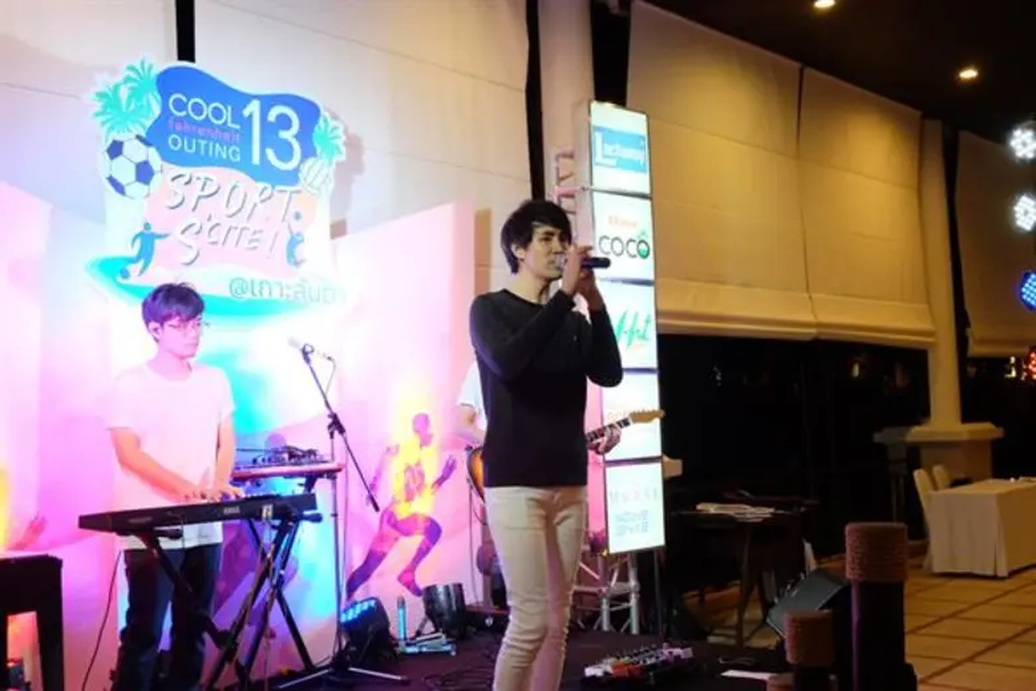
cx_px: 518
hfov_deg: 46.4
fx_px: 1209
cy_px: 346
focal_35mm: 42
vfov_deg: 31.9
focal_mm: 28.2
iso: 1250
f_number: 4.5
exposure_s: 1/30
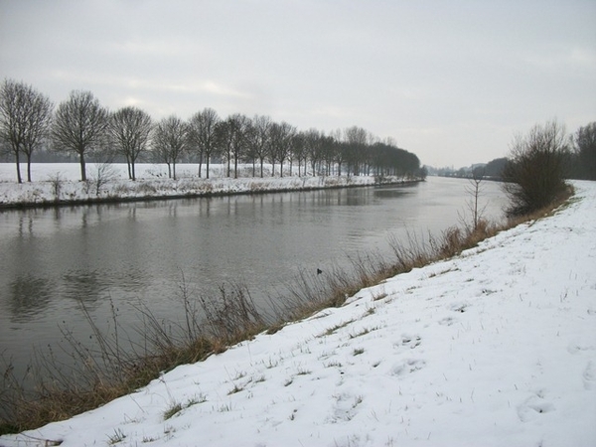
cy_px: 224
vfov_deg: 44.2
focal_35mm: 32
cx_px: 298
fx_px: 551
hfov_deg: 56.8
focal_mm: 5.7
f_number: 8.8
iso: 80
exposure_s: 1/100
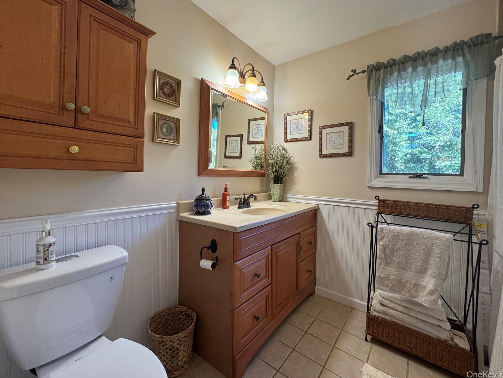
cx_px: 251
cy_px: 178
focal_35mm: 15
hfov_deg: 98.2
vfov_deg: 81.7
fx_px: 218
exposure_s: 1/120
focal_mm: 2.22
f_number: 2.2
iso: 160
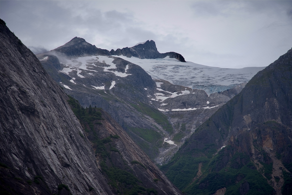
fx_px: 973
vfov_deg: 11.4
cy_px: 98
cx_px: 146
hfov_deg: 17.1
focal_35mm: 120
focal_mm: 120
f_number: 7.1
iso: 100
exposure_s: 1/250
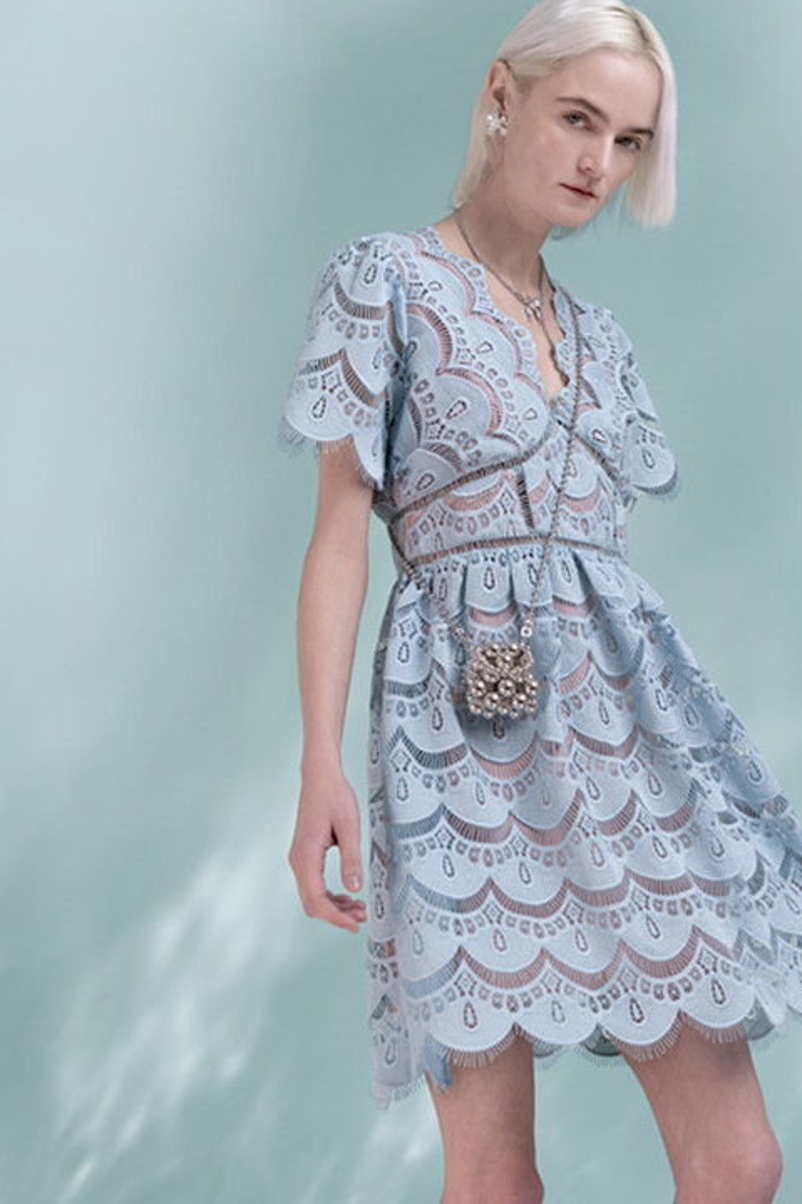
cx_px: 507
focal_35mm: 70
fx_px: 2340
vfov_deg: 28.8
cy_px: 577
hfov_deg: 19.4
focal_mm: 55
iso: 500
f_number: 6.3
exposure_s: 1/160
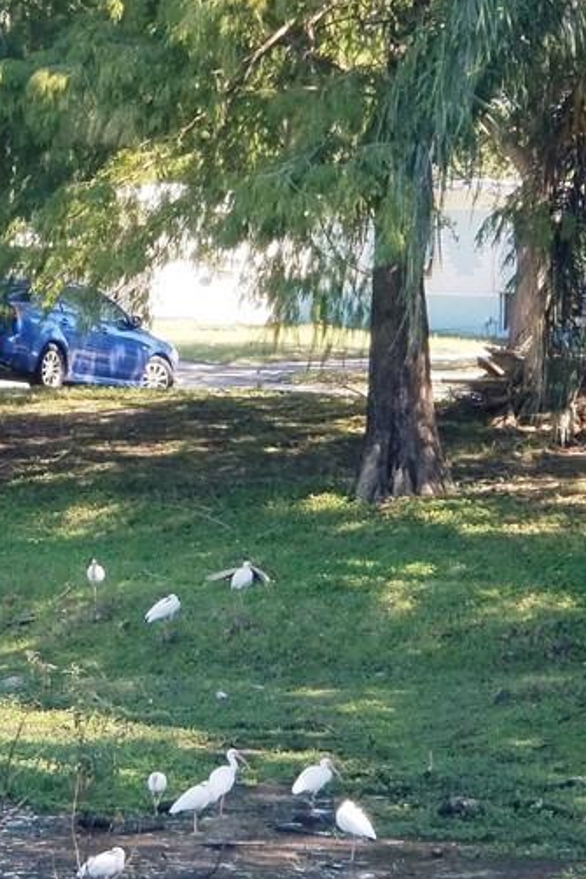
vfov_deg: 11.9
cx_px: 12
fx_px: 4202
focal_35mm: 172
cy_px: 259
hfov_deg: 7.9
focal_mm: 6
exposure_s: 1/135
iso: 25
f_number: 2.4
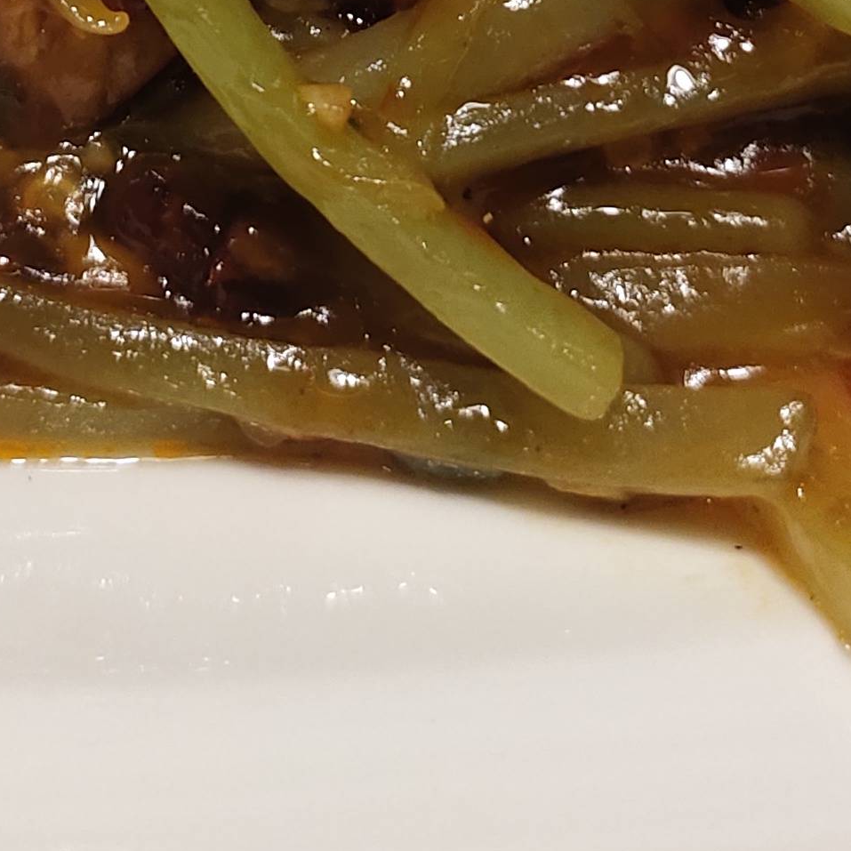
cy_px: -365
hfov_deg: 20.3
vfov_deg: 18.4
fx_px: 2364
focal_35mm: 85
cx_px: 259
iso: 438
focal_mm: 4.74
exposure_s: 1/100
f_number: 1.79
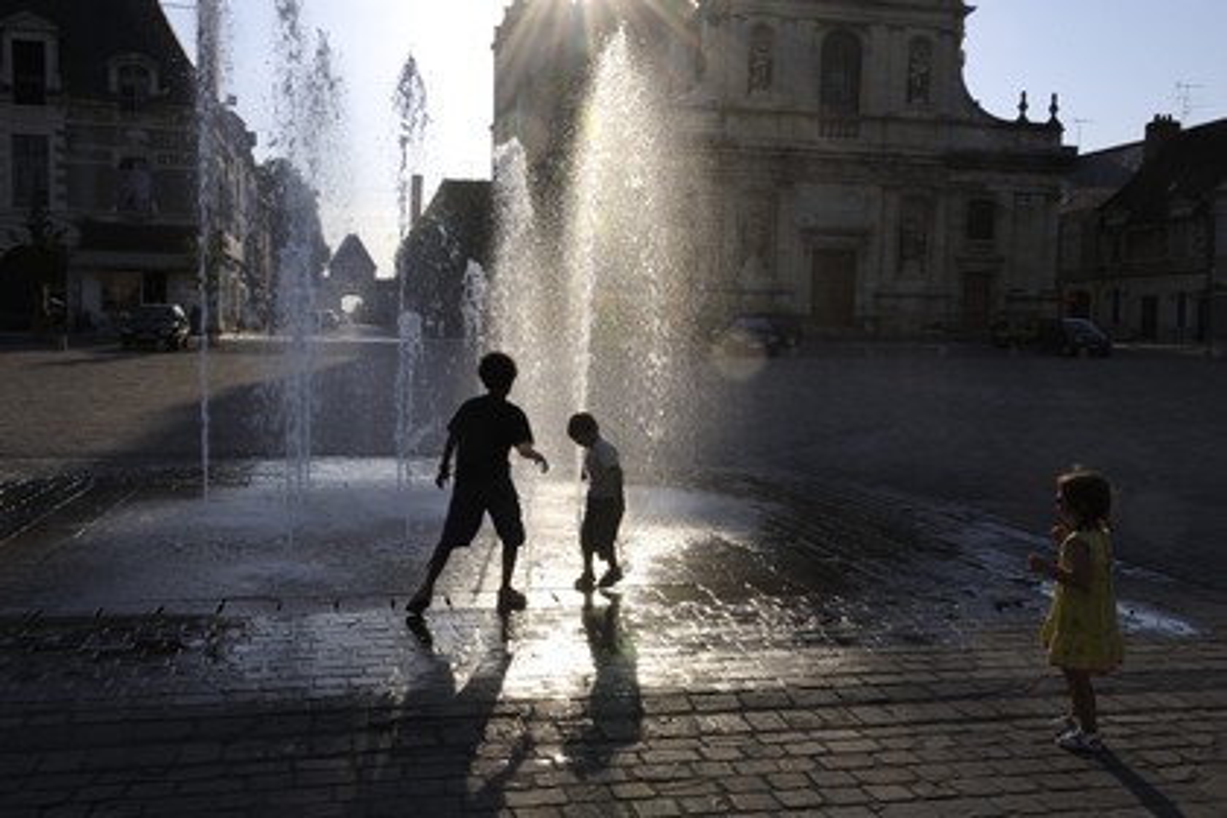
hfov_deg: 55.8
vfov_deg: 38.9
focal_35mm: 34
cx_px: 614
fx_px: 1159
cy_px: 409
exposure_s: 1/160
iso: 200
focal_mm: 34
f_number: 20
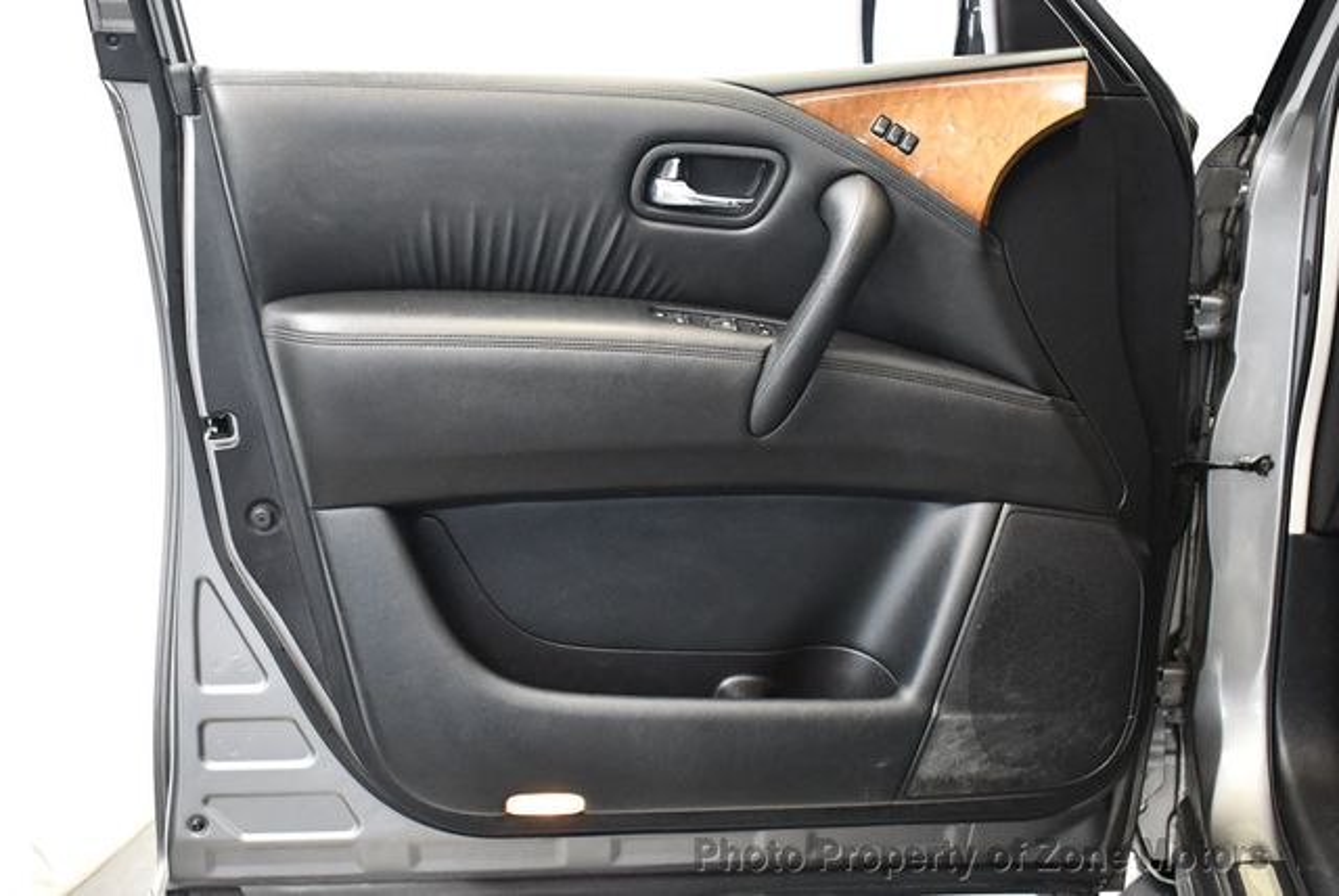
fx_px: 1489
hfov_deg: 48.4
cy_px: 448
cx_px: 670
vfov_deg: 33.5
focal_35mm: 40
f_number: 3.8
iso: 3600
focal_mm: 20
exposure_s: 1/60
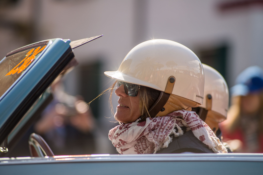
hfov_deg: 10.3
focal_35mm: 200
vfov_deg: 6.9
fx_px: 1462
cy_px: 88
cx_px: 132
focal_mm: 200
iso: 100
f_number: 4
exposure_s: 1/1000
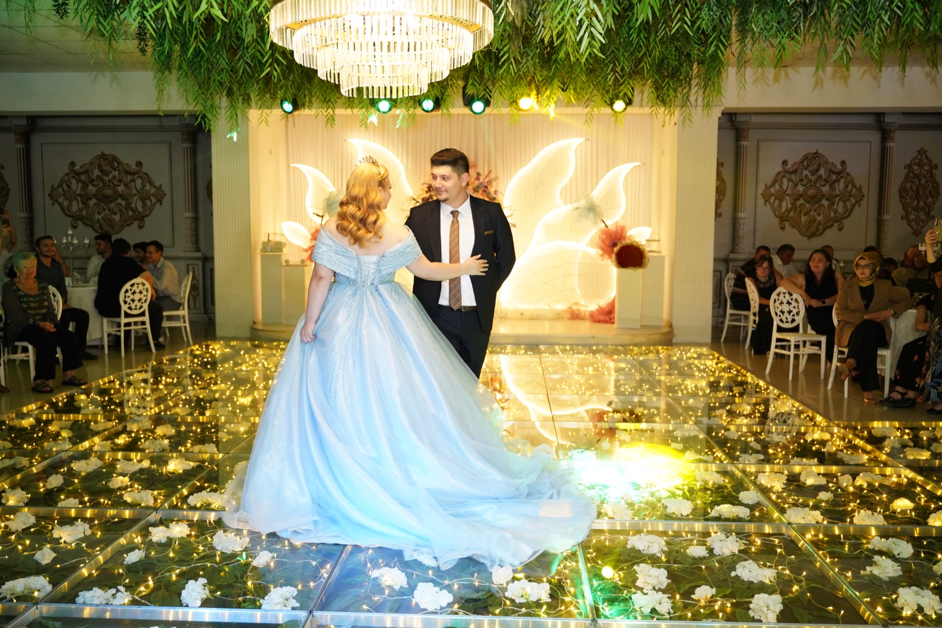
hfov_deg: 59.2
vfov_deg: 41.5
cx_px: 471
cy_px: 314
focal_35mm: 32
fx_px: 829
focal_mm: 31.7
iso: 2000
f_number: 2.8
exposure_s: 1/160
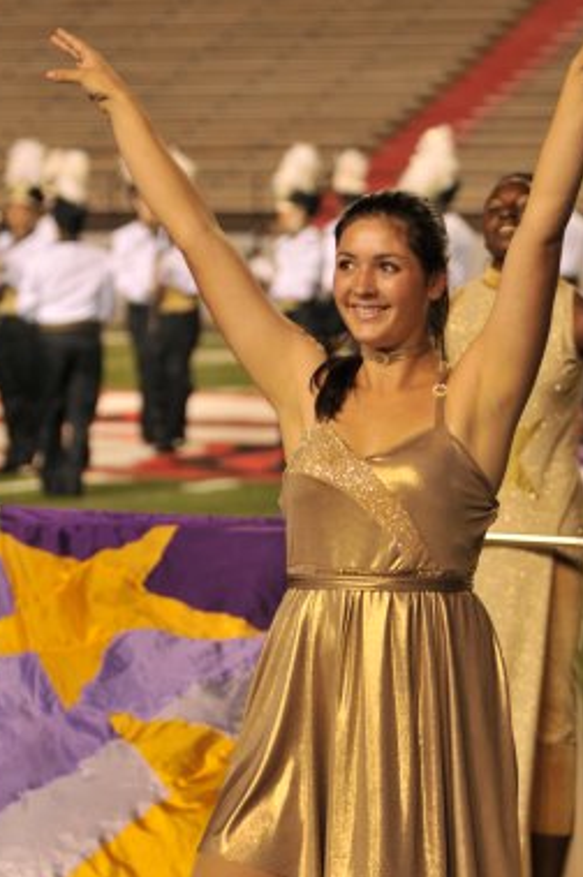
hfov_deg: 7.2
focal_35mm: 190
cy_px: 574
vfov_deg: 10.8
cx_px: 353
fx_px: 4624
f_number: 2.8
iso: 200
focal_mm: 80
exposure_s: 1/80
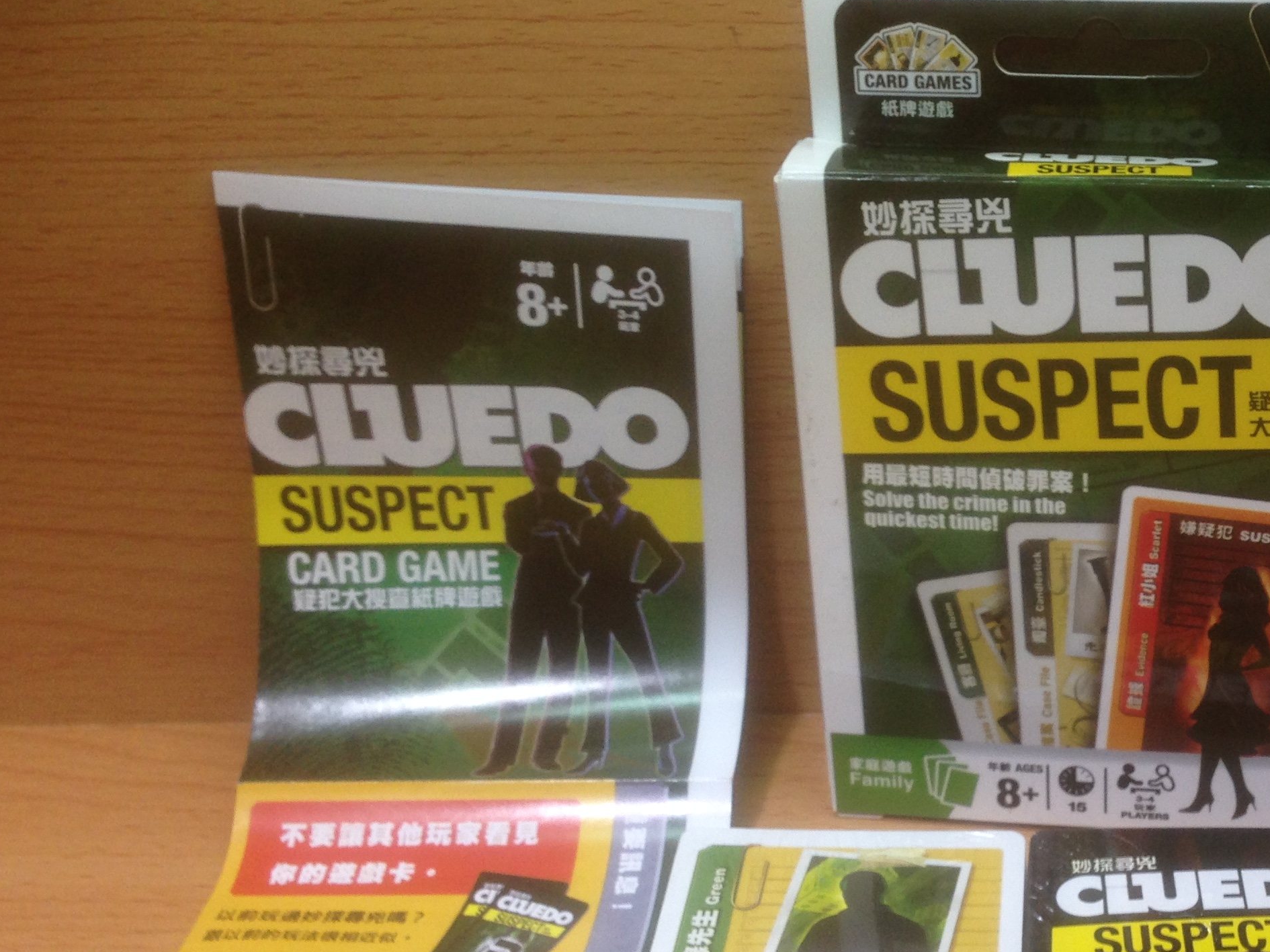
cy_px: 604
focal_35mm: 57
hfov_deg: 32.6
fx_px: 2091
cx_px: 1072
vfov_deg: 25.6
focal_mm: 4.12
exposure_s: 1/50
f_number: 2.4
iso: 64
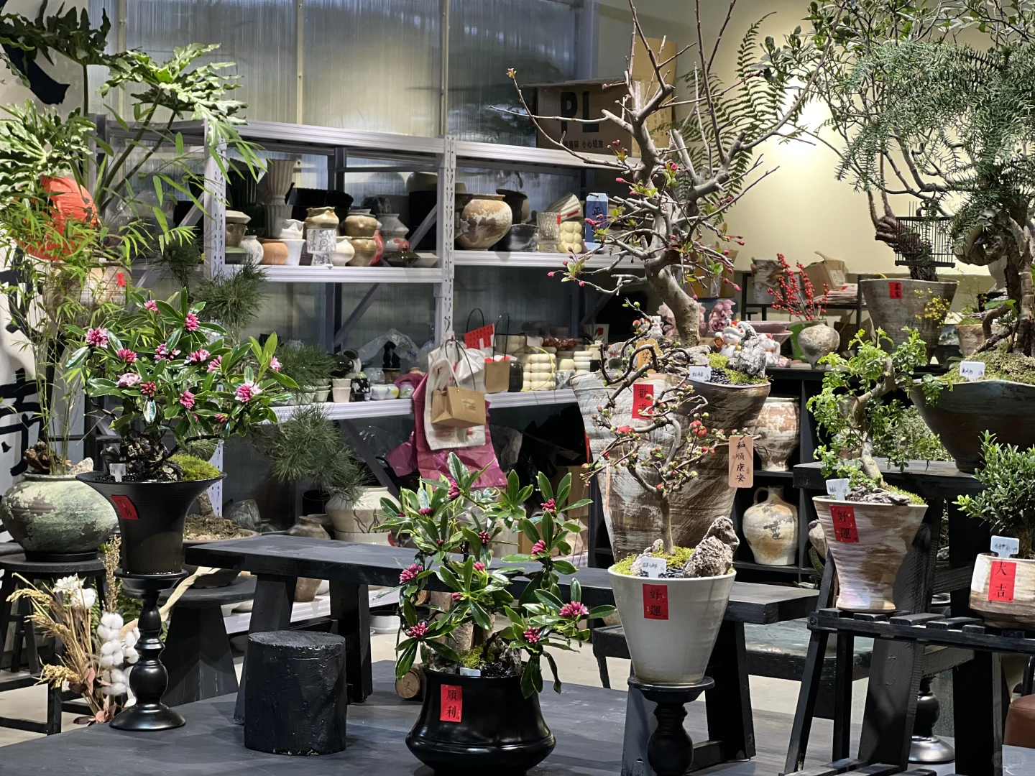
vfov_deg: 19.1
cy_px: 388
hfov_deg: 25.3
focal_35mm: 77
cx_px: 518
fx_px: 2302
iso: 125
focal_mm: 9
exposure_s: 1/33
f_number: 2.8
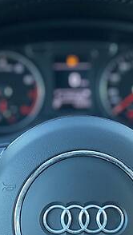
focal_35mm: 77
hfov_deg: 15.7
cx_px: 87
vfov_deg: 27.5
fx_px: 481
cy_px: 116
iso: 160
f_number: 1.8
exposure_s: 1/60
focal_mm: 4.2
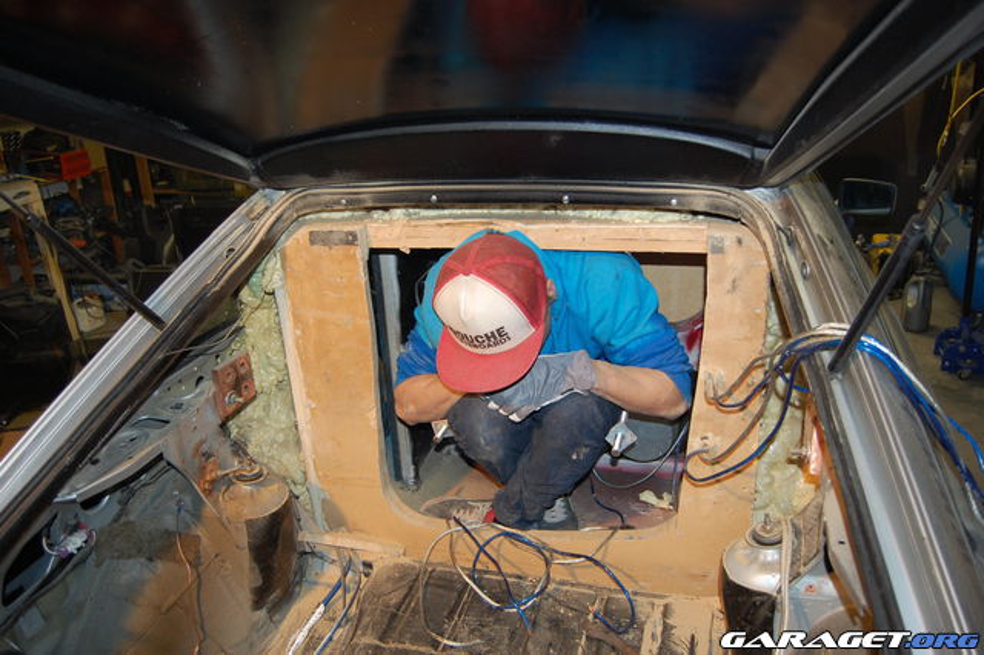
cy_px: 328
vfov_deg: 47.9
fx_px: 738
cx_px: 492
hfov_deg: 67.4
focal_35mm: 27
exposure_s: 1/60
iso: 400
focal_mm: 18
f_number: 3.5
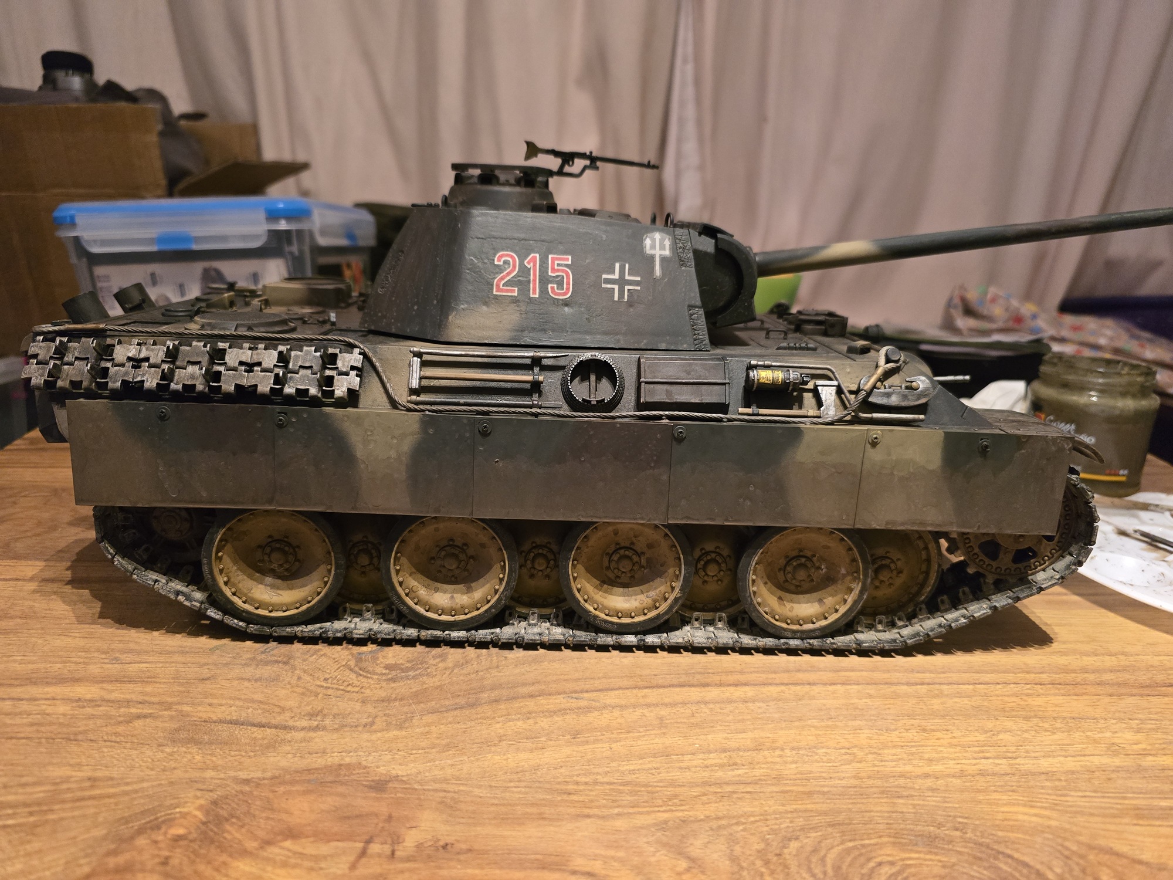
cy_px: 440
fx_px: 779
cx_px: 586
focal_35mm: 23
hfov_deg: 73.9
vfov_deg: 58.9
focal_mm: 6.3
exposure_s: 1/100
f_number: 1.7
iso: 1600
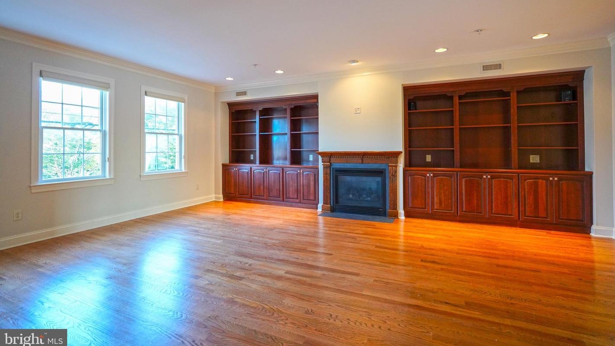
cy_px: 143
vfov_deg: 63.5
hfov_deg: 95.9
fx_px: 277
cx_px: 311
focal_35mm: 17
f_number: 3.2
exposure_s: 1/160
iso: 1600
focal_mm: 16
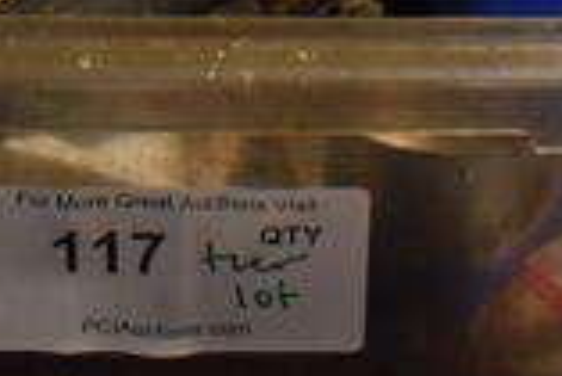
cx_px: 229
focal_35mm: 105
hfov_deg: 19.4
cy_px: -340
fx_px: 1641
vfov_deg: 11.9
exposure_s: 1/80
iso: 400
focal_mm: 18
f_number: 5
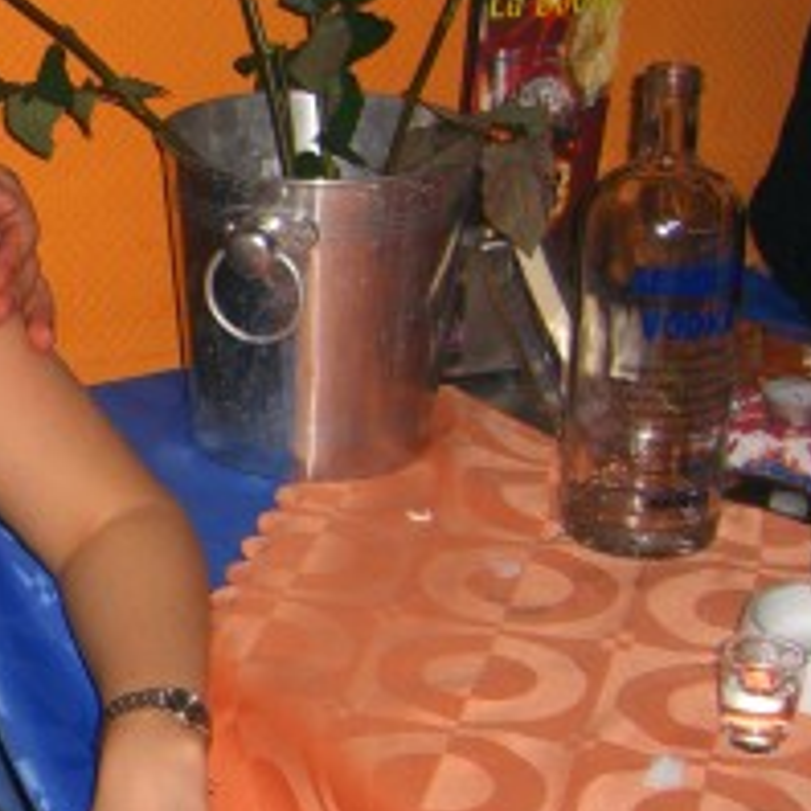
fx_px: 2704
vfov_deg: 17.1
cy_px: 381
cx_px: -365
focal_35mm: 102
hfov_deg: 15.8
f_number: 2.8
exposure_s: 1/60
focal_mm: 7.9
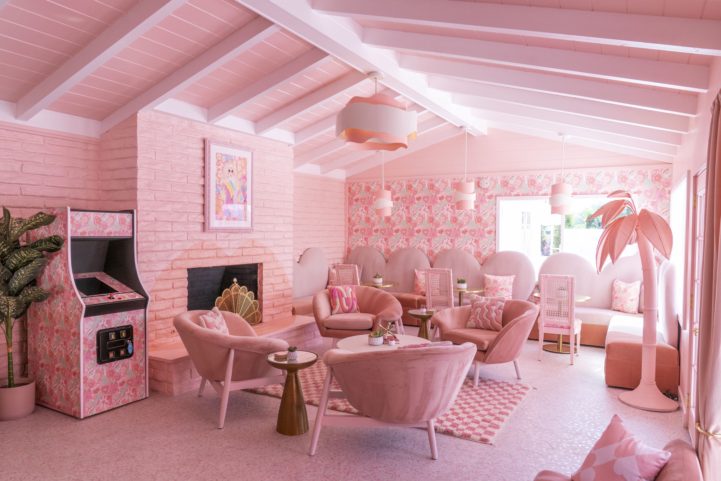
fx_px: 481
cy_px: 240
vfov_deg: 53.1
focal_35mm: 24
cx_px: 360
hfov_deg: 73.7
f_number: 7.1
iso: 400
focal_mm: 24
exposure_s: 1/80
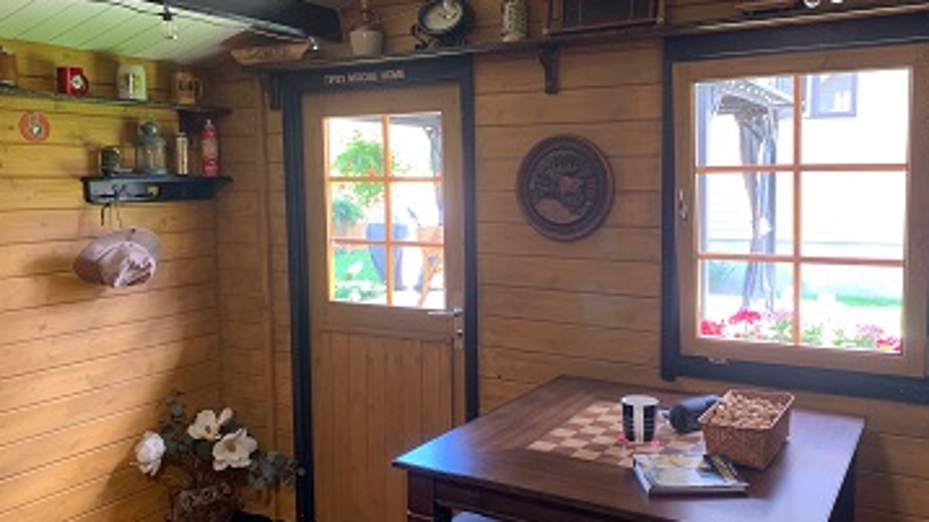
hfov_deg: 60.9
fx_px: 788
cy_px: 261
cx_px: 511
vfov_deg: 36.6
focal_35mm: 32
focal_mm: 4.25
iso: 125
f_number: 1.8
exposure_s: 1/60
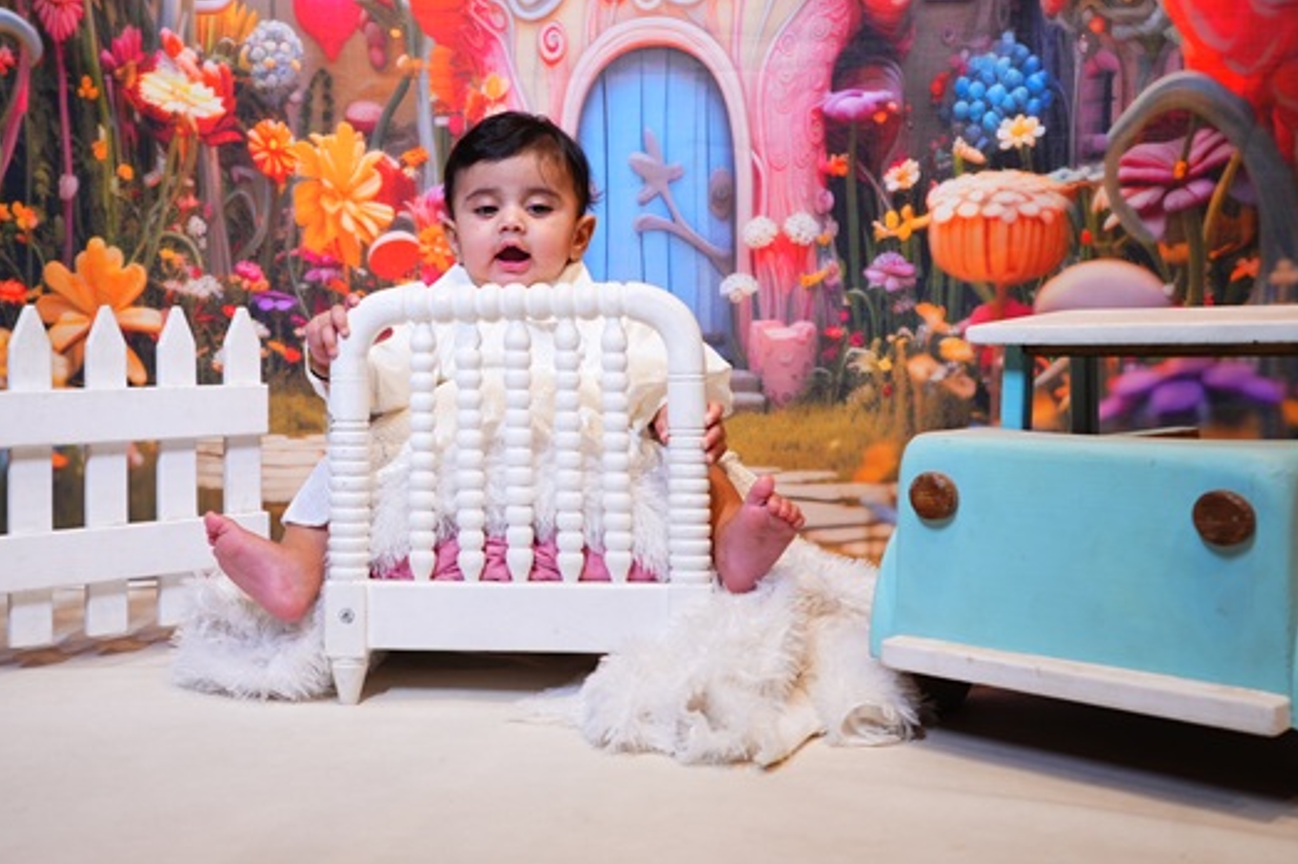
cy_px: 325
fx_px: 1333
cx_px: 552
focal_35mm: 37
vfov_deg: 35.7
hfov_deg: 51.7
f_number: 3.5
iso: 500
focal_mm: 28
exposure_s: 1/125
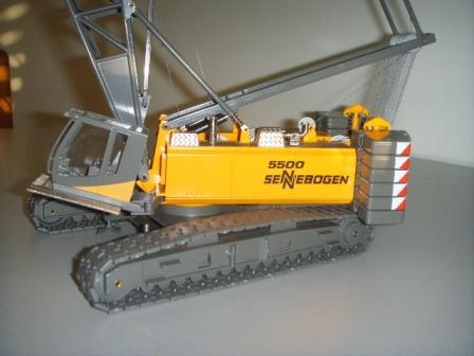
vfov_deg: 36.8
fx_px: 534
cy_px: 178
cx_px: 237
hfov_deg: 47.9
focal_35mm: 39
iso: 100
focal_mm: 6.6
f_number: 3.5
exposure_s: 1/45
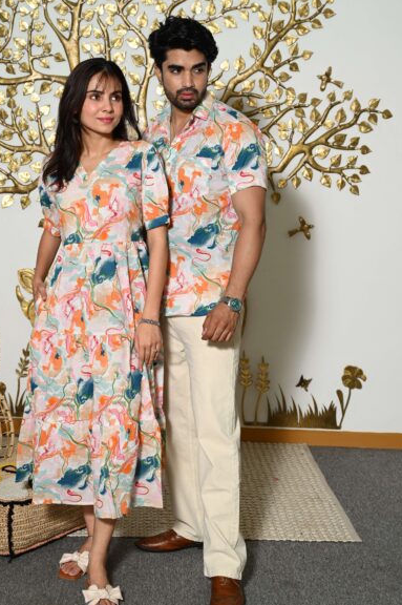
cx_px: 178
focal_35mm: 54
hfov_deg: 25.0
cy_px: 295
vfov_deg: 36.9
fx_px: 906
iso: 400
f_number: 4.5
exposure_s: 1/160
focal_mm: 46
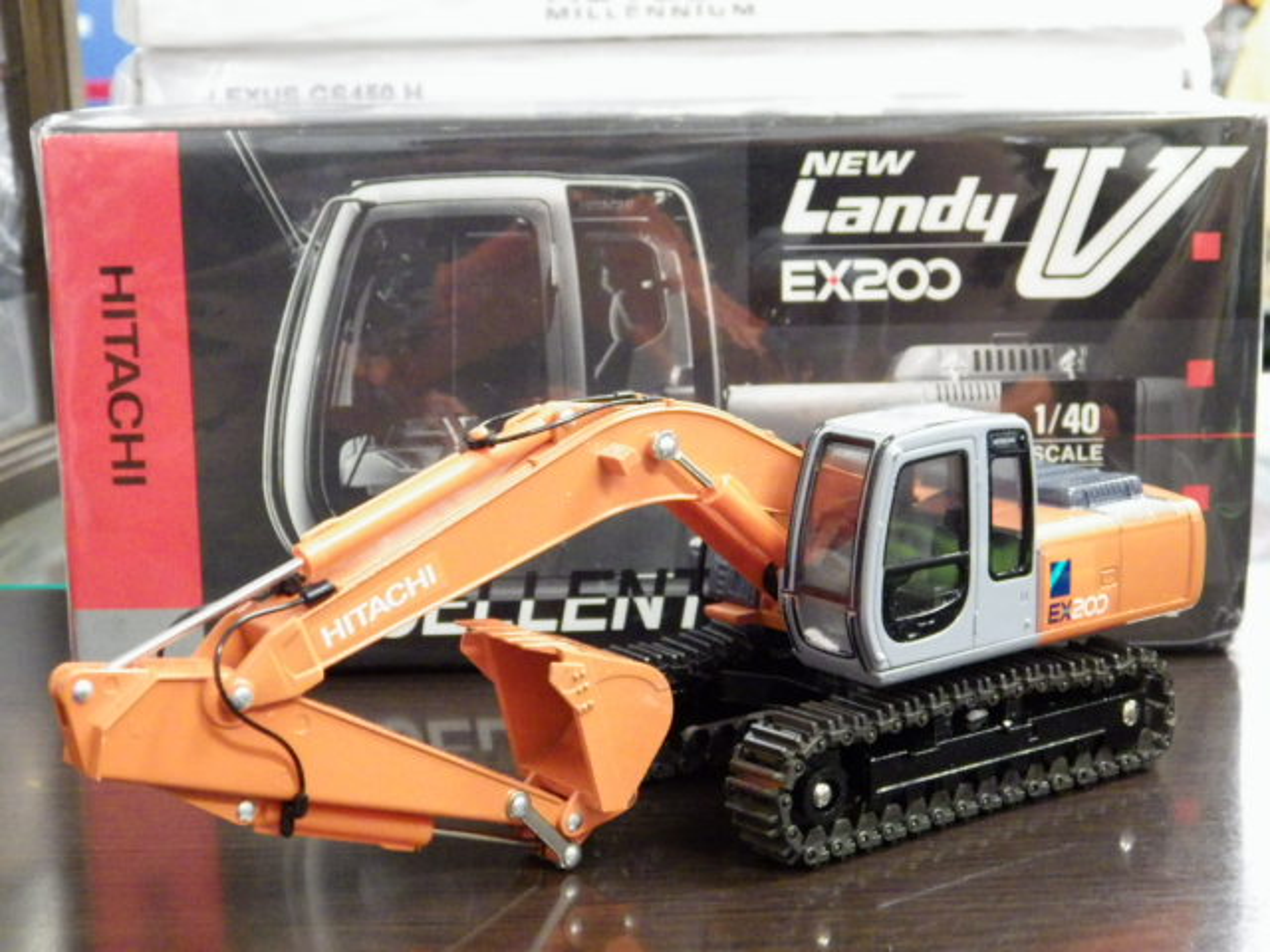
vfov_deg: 24.8
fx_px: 2165
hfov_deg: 32.7
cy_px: 476
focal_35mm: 59
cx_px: 635
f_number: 4
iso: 1600
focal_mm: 10.7
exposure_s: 1/25
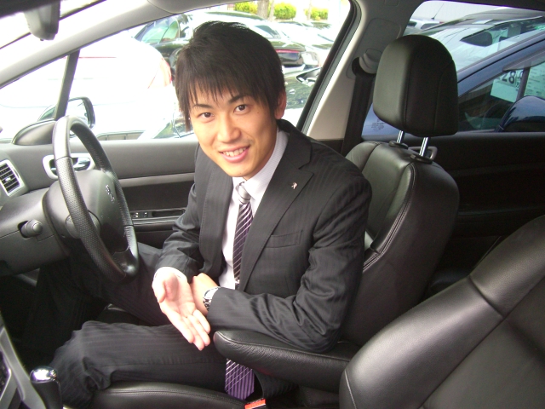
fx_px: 598
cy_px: 204
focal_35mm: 38
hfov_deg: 49.0
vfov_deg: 37.7
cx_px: 272
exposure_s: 1/50
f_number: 2.8
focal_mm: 7.9
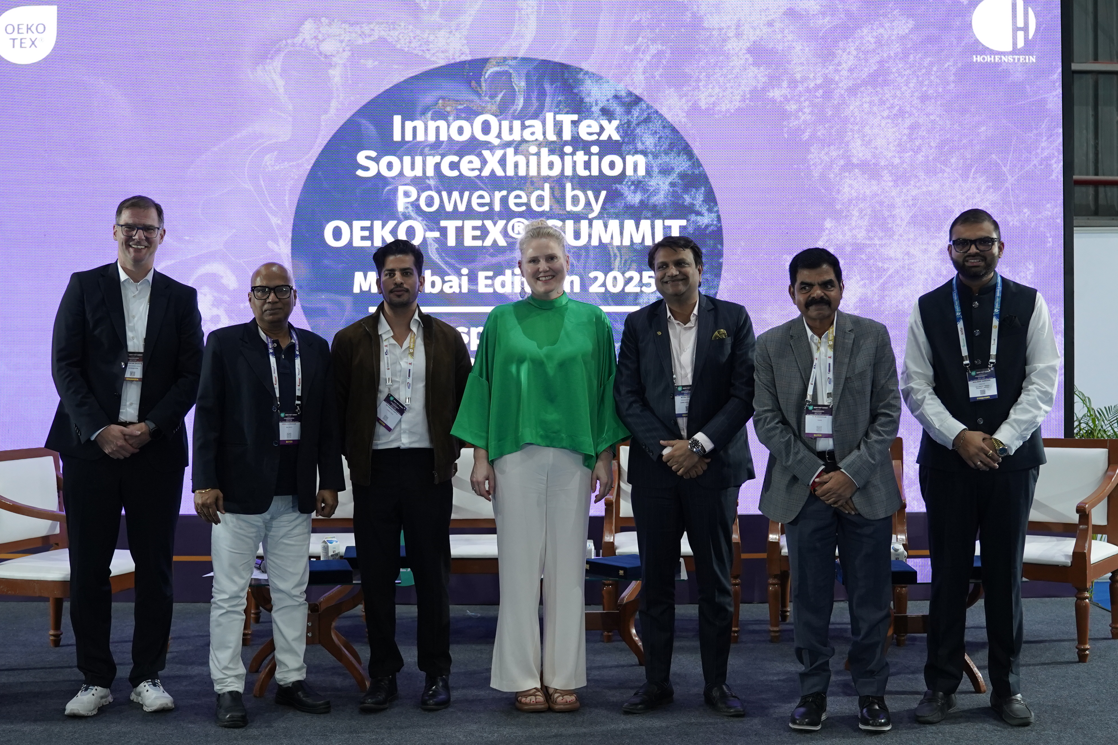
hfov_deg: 46.4
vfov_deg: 31.9
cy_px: 372
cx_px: 559
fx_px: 1304
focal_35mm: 42
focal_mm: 28
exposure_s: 1/125
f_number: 2.8
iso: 1600
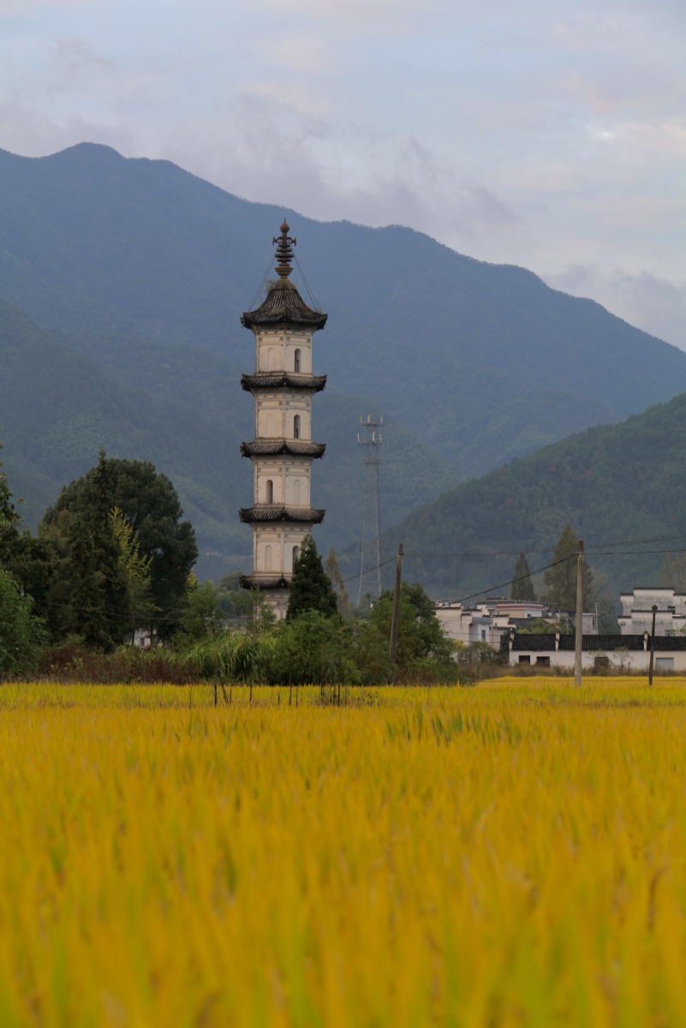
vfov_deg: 19.4
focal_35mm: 105
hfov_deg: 13.1
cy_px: 514
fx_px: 2998
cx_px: 343
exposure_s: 1/20
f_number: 8
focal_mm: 105
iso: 800
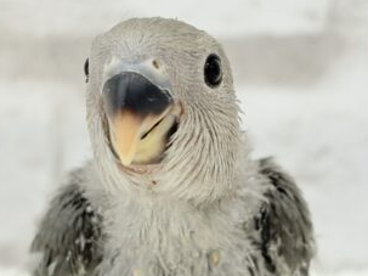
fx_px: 1169
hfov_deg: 17.9
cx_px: 180
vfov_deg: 13.5
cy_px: 133
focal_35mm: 110
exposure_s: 1/50
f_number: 1.6
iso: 40
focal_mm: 5.96
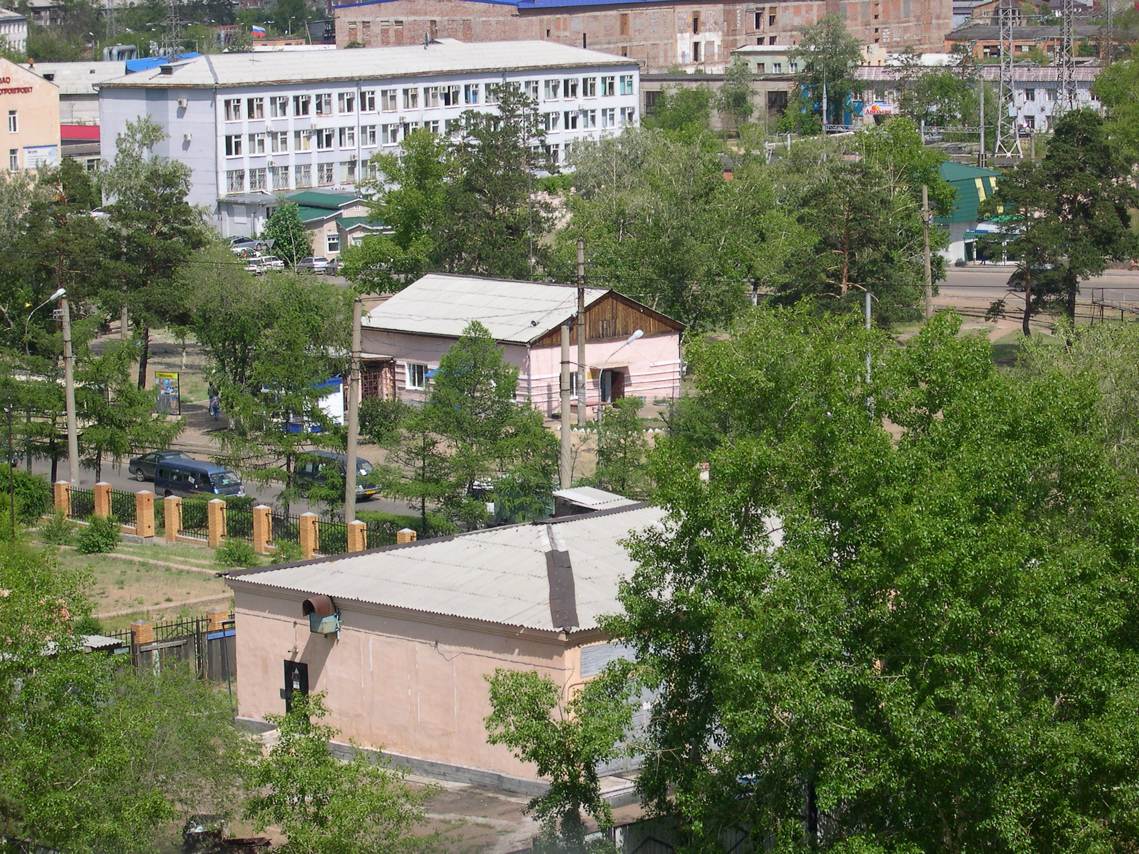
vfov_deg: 13.0
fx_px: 3751
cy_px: 427
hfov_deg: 17.3
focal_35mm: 114
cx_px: 570
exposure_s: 1/568
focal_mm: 24
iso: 100
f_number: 4.9
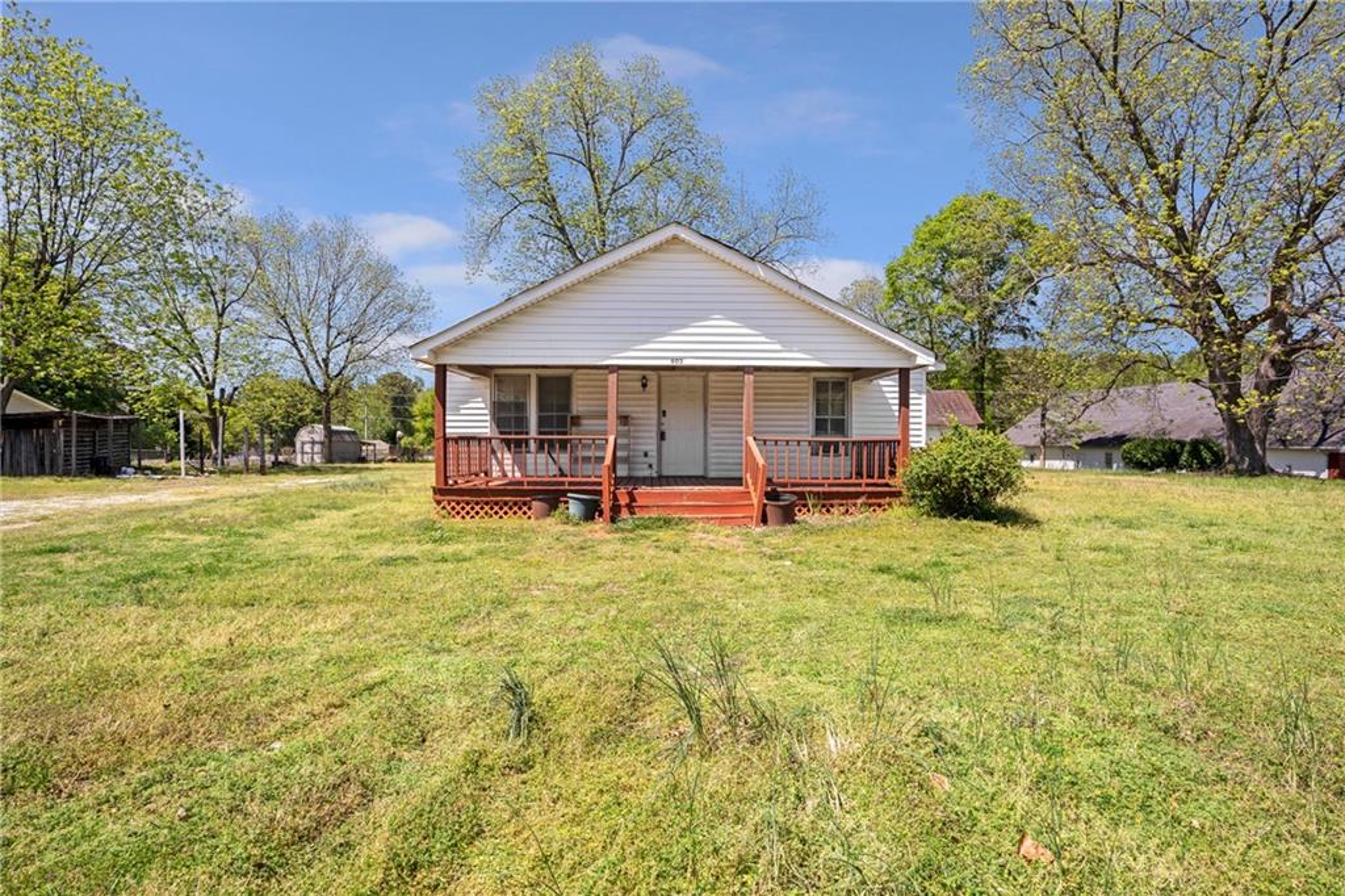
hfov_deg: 93.3
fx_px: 635
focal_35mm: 17
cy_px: 448
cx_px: 672
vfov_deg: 70.4
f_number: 8
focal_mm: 17
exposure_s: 1/1000
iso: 400
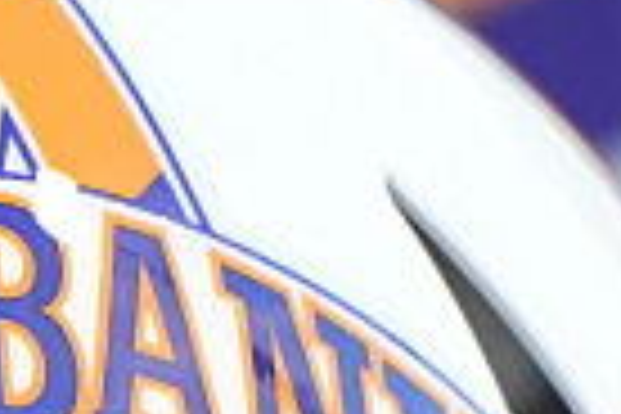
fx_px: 38378
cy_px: 821
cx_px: -644
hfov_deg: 0.9
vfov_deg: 0.6
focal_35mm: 2225
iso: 2500
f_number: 2.8
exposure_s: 1/1600
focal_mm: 200
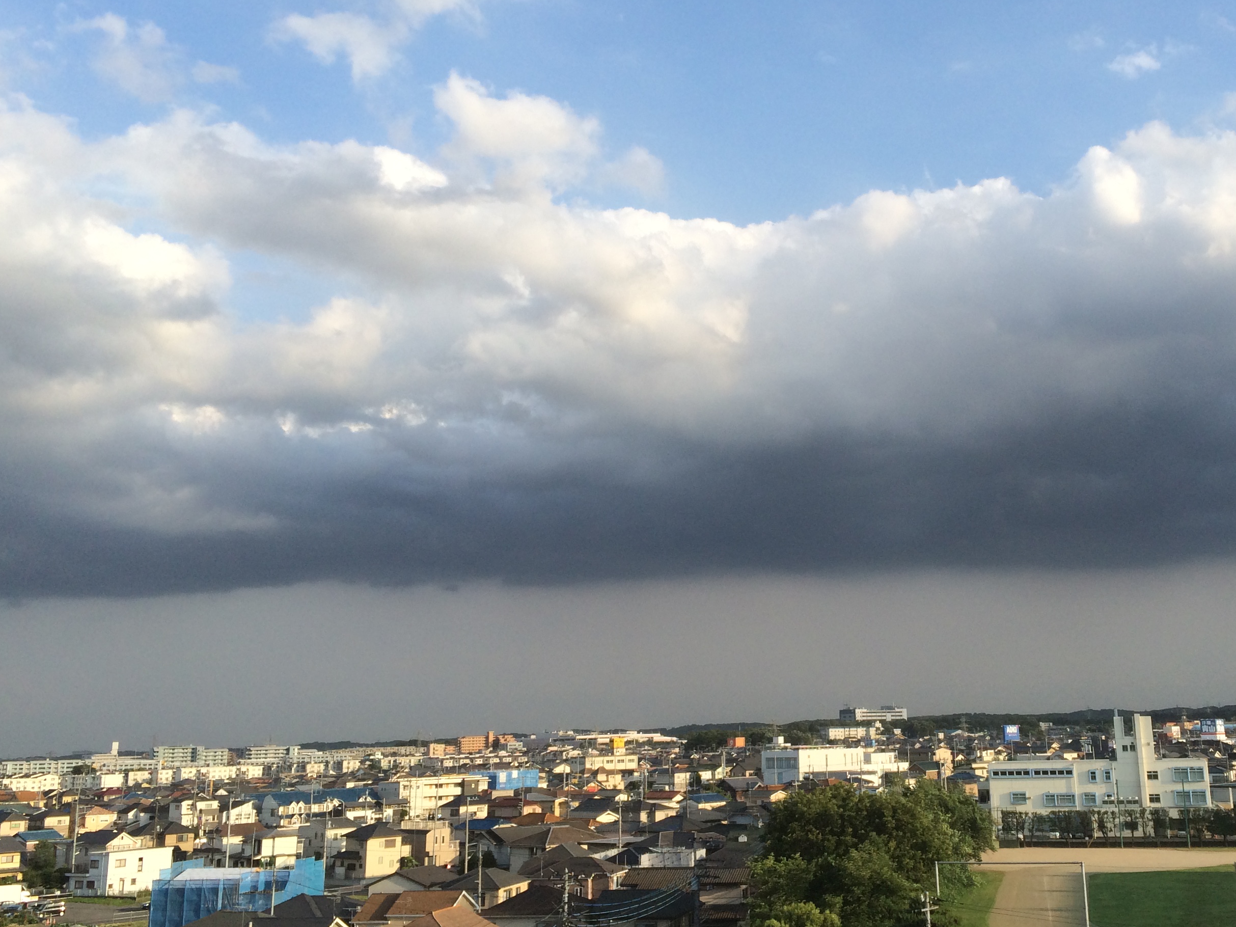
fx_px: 1392
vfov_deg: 36.7
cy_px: 385
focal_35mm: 39
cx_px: 803
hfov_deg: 47.2
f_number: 2.2
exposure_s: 1/1244
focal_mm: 4.15
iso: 32
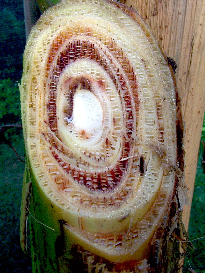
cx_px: 109
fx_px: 371
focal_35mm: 47
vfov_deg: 40.2
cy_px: 107
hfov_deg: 30.9
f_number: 4.5
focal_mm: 6.3
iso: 100
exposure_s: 1/200
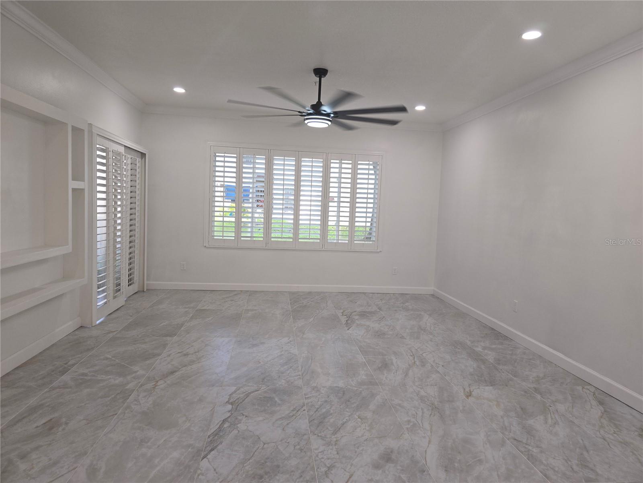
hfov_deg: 73.9
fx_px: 427
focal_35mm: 23
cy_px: 242
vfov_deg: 58.9
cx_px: 322
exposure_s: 1/60
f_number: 1.7
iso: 50
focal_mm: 6.3
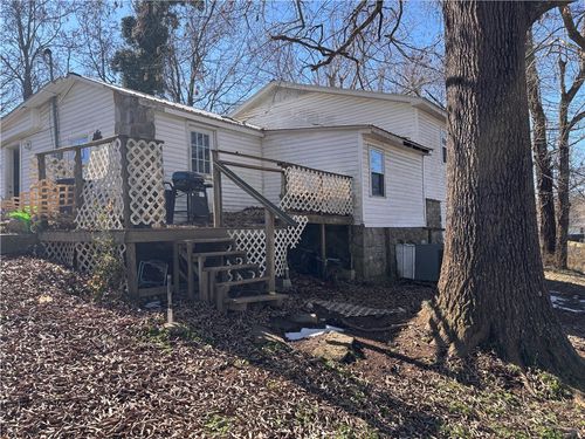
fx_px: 439
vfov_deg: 53.1
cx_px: 292
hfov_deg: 67.3
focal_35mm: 26
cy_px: 220
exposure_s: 1/1037
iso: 50
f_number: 1.6
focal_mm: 5.96
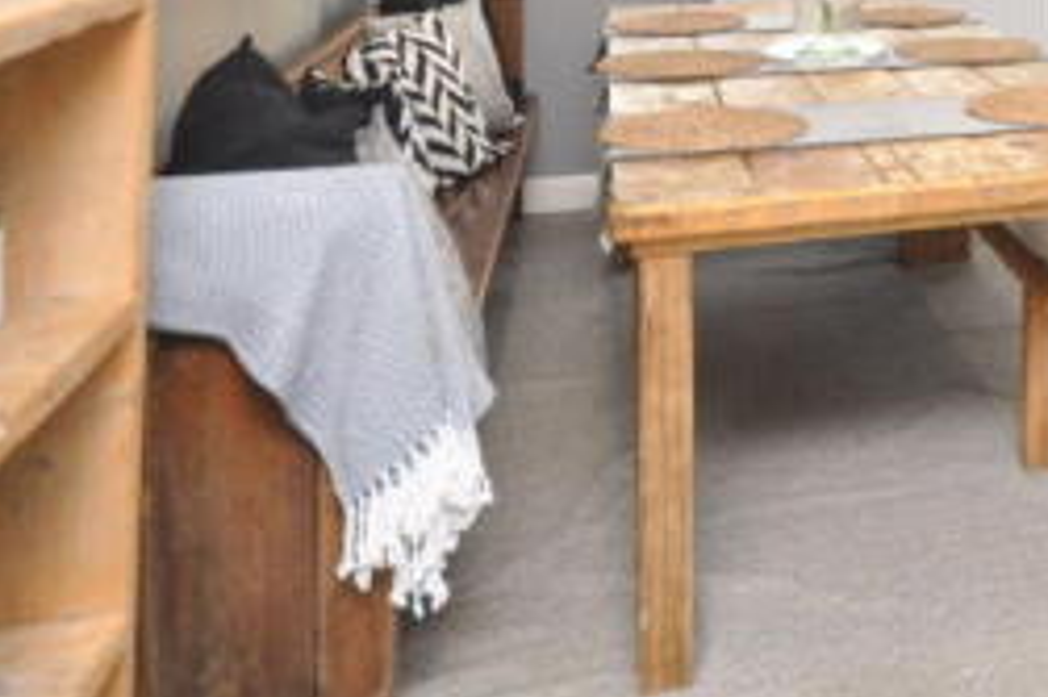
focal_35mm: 47
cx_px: 1094
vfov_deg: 25.0
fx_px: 1367
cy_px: -196
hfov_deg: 36.7
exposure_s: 1/60
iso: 720
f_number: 4.5
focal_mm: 12
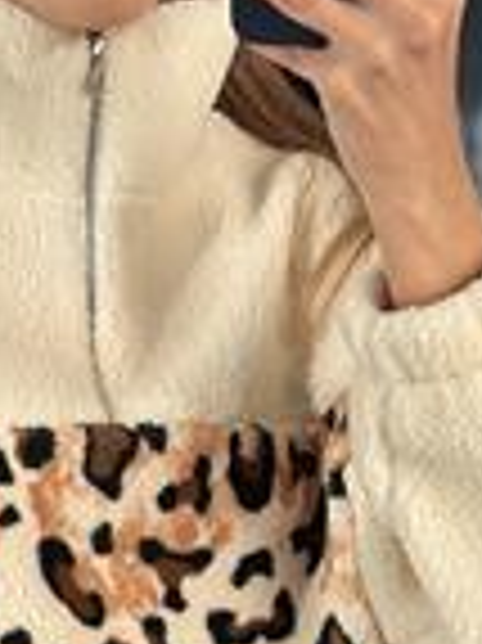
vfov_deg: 11.6
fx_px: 3161
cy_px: 545
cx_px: 5
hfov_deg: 8.7
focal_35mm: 170
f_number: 1.78
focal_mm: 6.86
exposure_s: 1/236
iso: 80
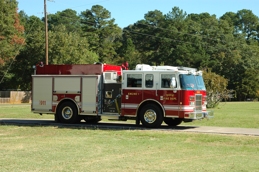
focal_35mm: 69
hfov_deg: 29.3
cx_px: 130
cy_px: 86
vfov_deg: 19.7
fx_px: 496
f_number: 11
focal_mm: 46
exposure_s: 1/320
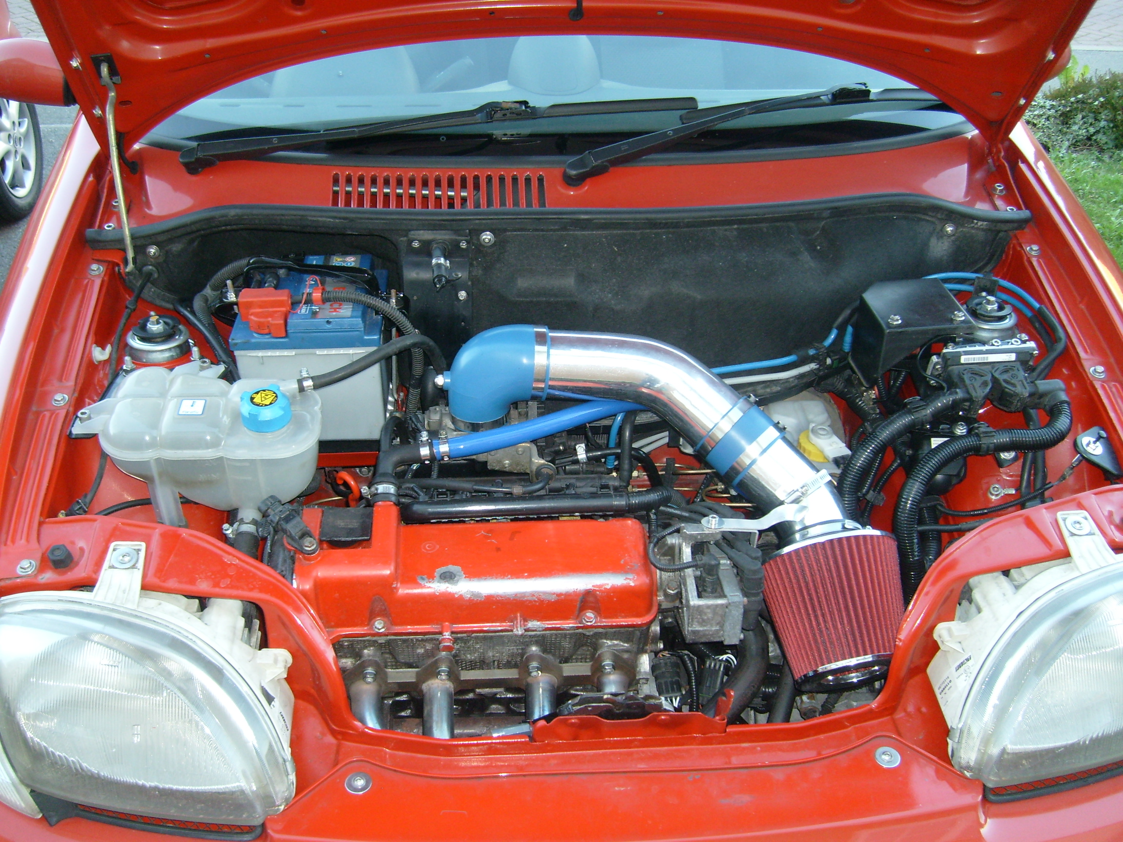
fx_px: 1135
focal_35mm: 35
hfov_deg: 52.6
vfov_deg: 40.7
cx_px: 562
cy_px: 421
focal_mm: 5.8
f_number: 2.8
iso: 100
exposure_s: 1/45
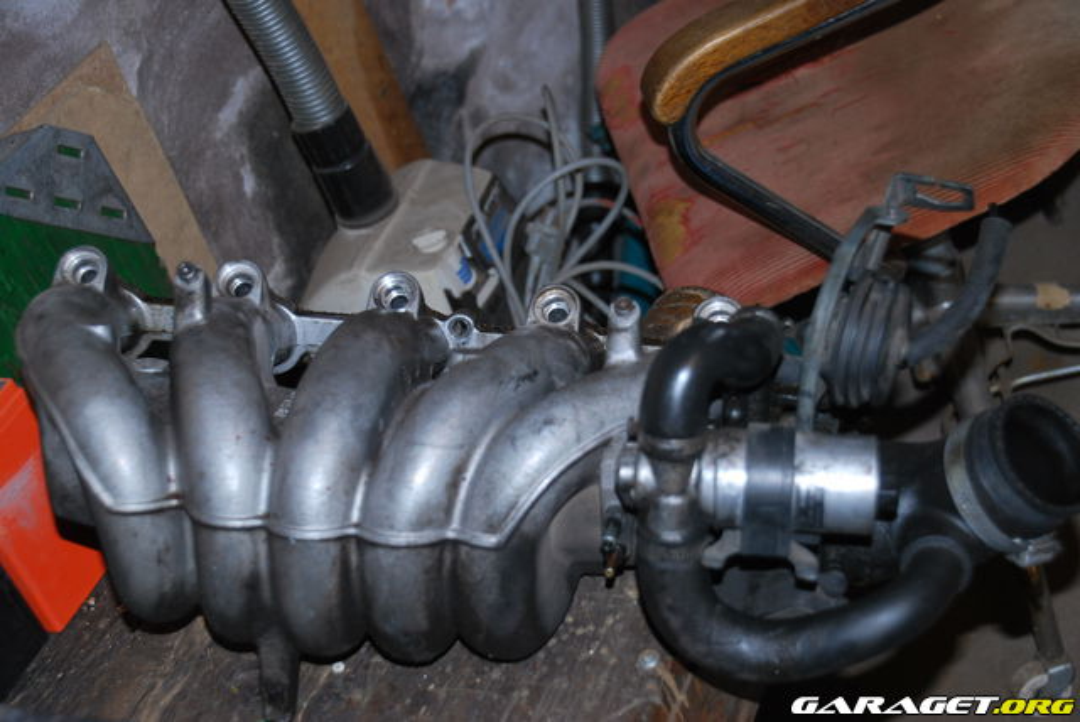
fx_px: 2252
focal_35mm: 75
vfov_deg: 18.2
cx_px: 540
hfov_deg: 27.0
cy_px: 361
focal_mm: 50
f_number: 4.5
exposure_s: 1/60
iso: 200
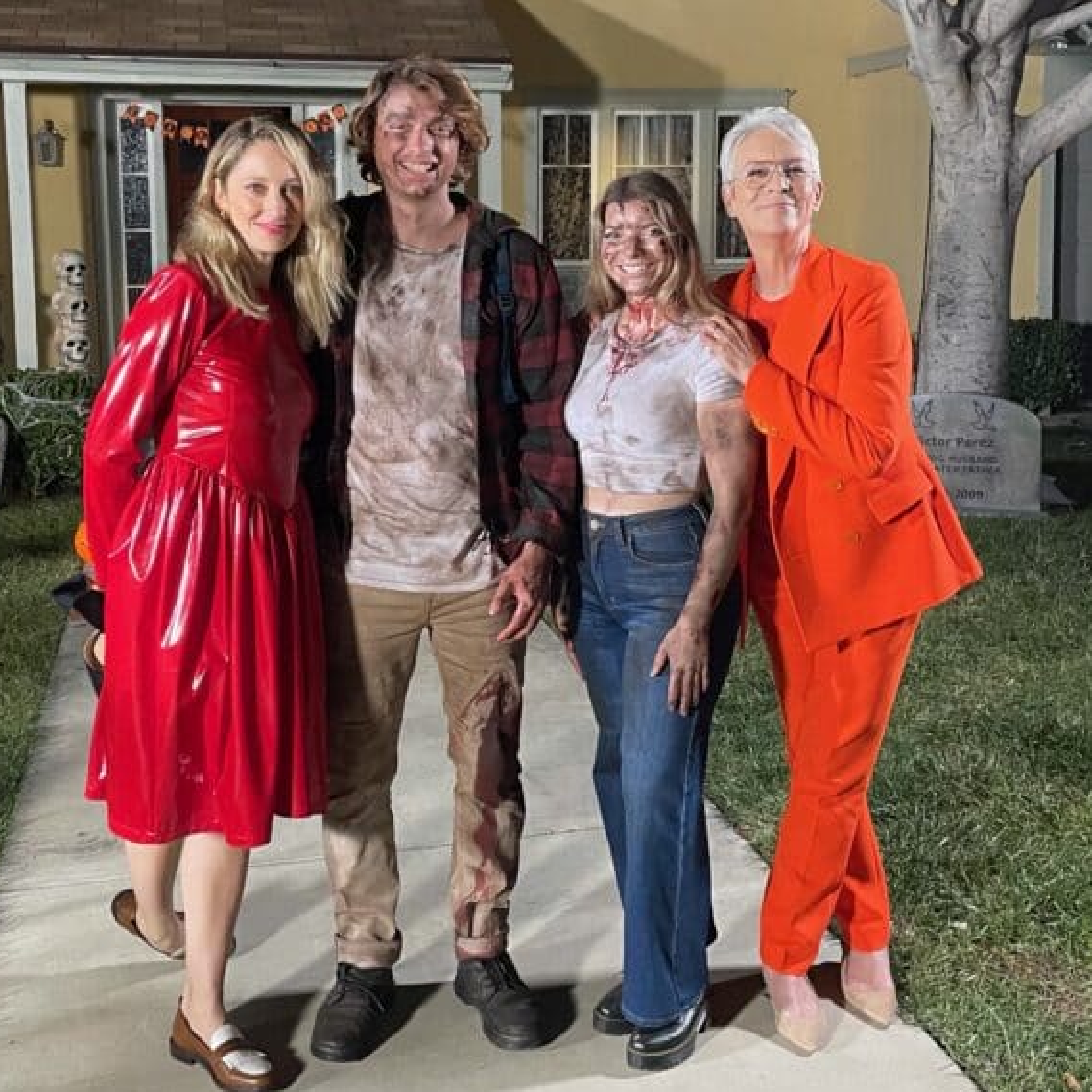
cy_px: 549
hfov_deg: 52.2
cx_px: 438
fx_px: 1106
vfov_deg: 52.5
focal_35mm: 31
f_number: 1.6
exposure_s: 1/50
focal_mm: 4.2
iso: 400
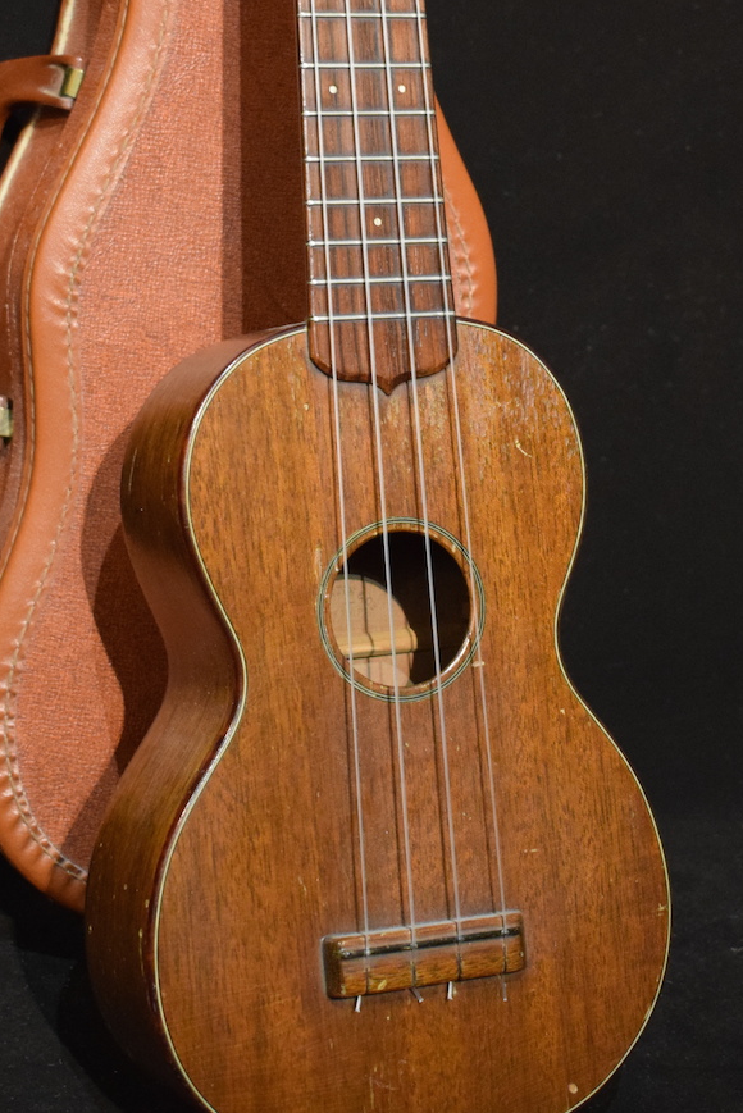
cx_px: 352
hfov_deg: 15.5
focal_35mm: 88
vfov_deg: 22.8
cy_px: 242
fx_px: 2722
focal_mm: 34
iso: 3200
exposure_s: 1/8
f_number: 4.5
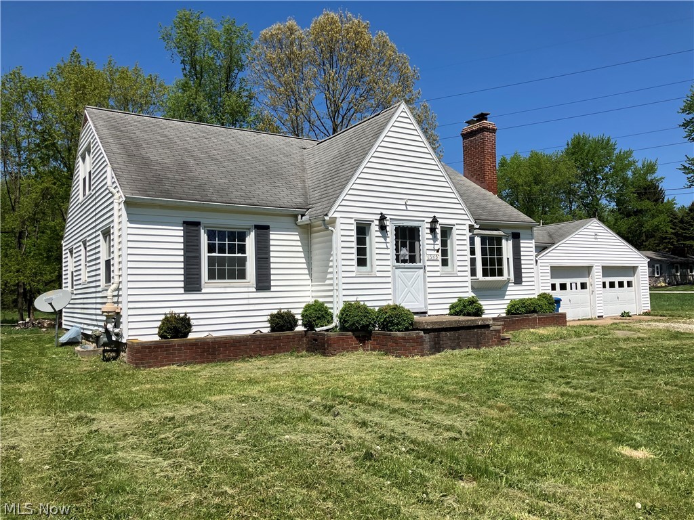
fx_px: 561
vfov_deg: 49.7
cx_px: 347
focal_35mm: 28
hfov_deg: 63.4
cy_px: 260
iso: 32
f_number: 1.8
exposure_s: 1/3472
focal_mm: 3.99
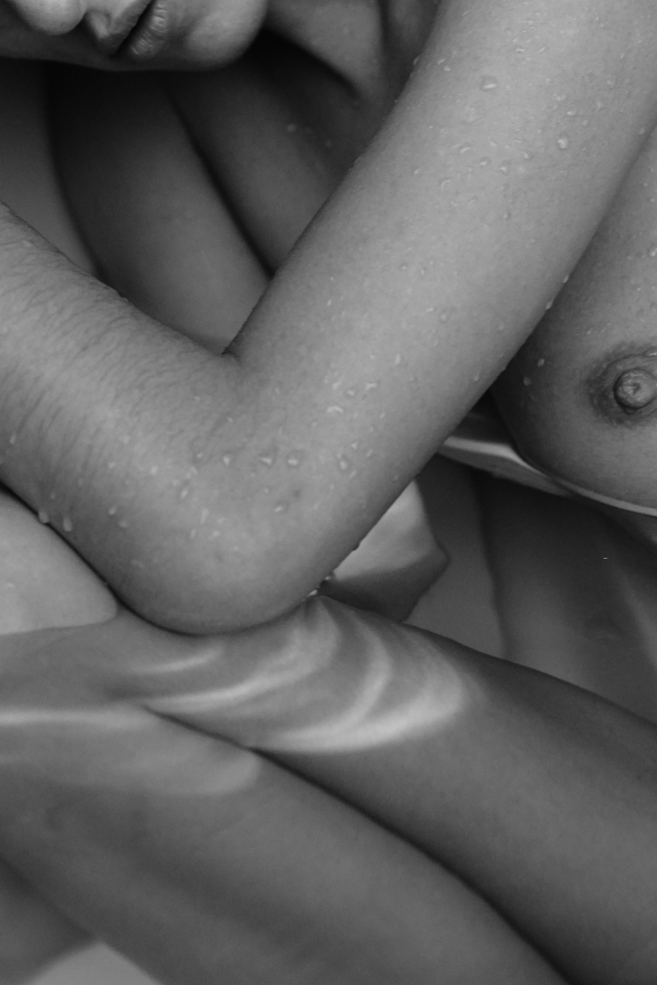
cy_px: 319
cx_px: 224
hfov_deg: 13.8
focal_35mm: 99
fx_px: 2708
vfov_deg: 20.5
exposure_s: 1/160
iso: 2000
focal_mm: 50
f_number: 3.2
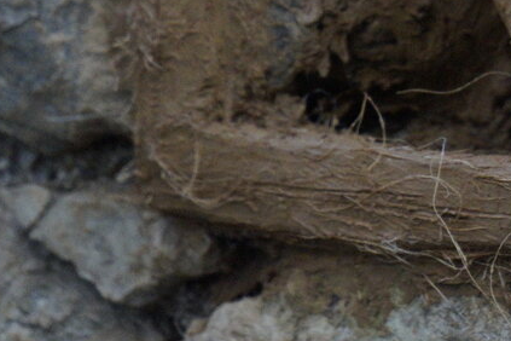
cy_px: -141
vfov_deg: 7.1
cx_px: 596
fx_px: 2697
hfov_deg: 10.7
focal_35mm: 190
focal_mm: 67
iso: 6400
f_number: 5.6
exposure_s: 1/1600
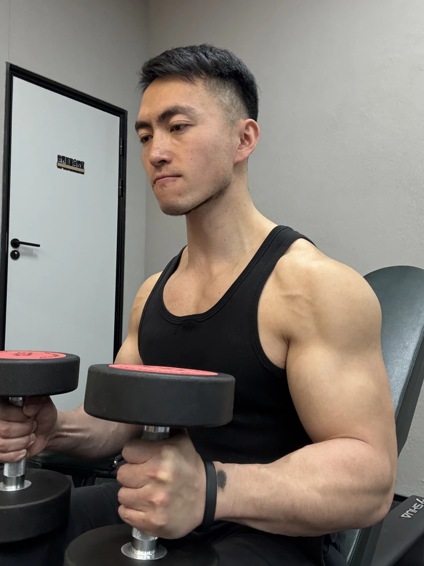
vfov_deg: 60.0
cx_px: 212
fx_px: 490
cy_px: 283
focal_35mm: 30
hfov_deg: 46.8
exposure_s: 1/50
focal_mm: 2.69
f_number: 1.9
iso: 250
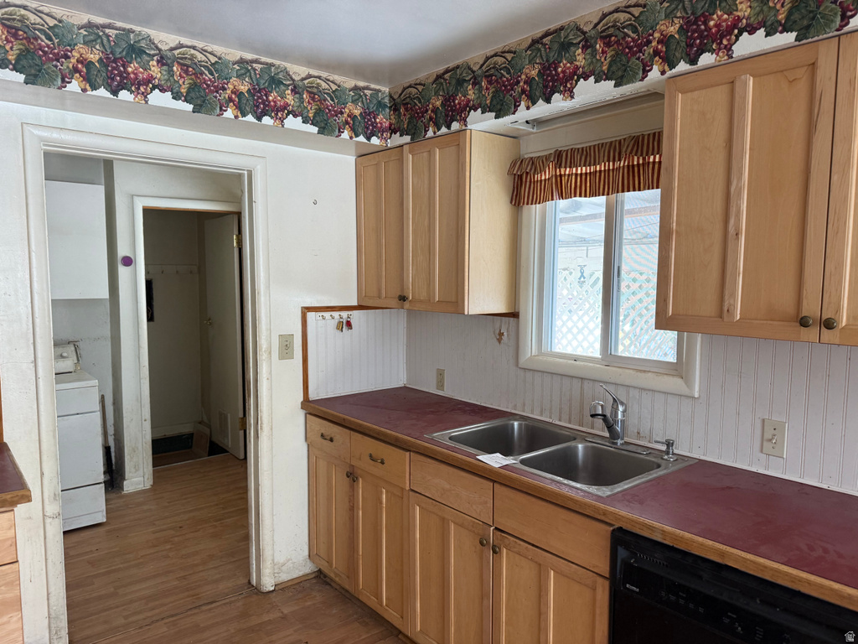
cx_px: 429
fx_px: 595
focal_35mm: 24
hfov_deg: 71.6
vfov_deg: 56.8
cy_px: 322
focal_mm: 6.76
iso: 200
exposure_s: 1/98
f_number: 1.78
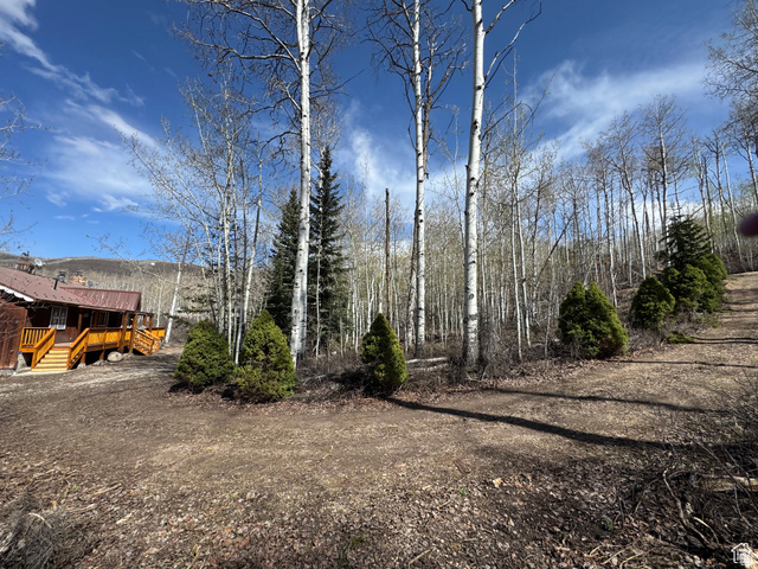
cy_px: 284
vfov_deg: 85.7
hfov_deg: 102.1
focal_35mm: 14
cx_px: 379
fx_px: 307
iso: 50
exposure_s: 1/1832
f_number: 2.2
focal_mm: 2.22
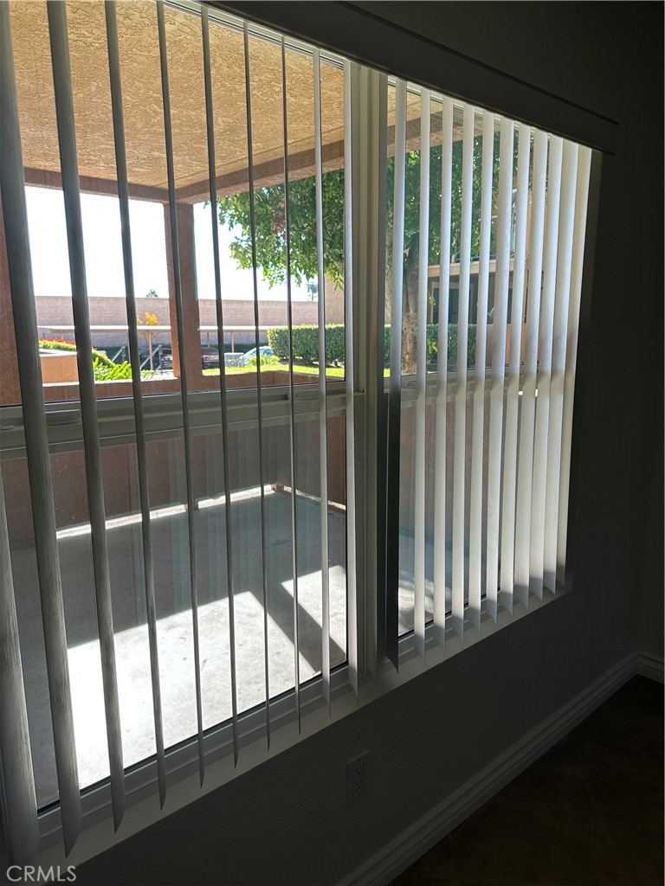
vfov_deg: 71.6
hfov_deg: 56.8
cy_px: 443
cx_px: 332
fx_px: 615
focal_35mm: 24
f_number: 1.78
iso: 64
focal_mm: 6.86
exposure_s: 1/176
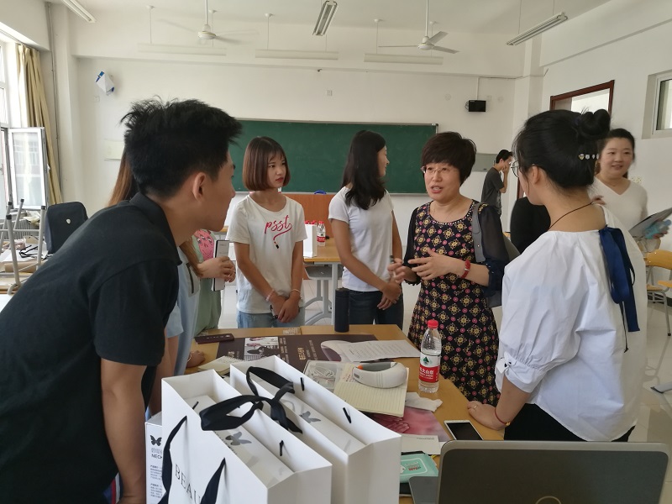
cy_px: 252
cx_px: 336
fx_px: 524
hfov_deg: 65.3
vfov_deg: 51.4
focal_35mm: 27
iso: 200
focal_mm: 4.5
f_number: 2.2
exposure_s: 1/33.3
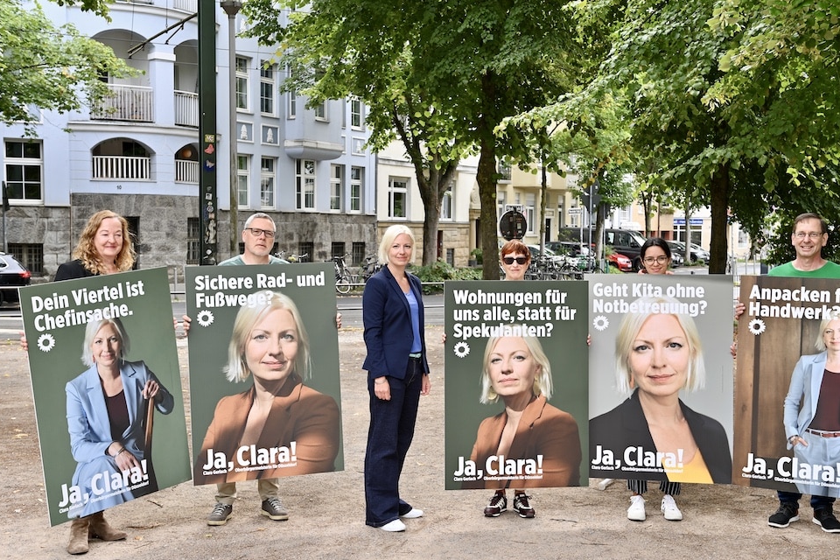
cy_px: 285
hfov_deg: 41.1
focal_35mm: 48
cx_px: 436
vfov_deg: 28.1
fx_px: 1120
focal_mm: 45
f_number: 5
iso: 100
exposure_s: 1/100
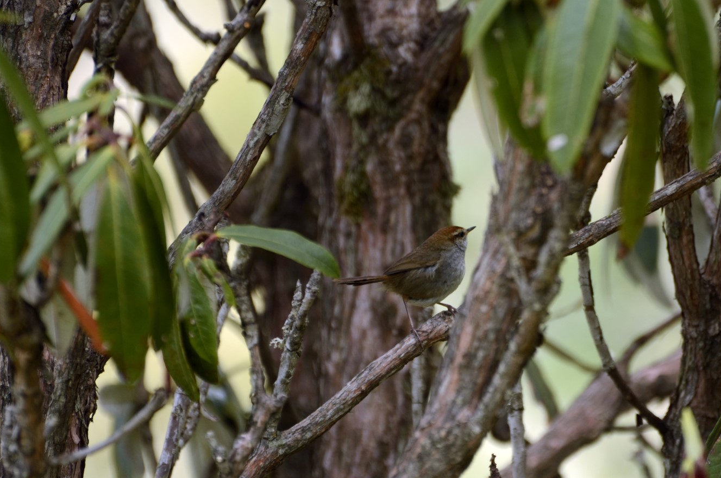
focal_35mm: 461
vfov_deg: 3.0
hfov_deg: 4.5
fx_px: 9214
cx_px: 430
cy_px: 263
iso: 250
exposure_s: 1/200
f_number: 5.6
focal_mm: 250
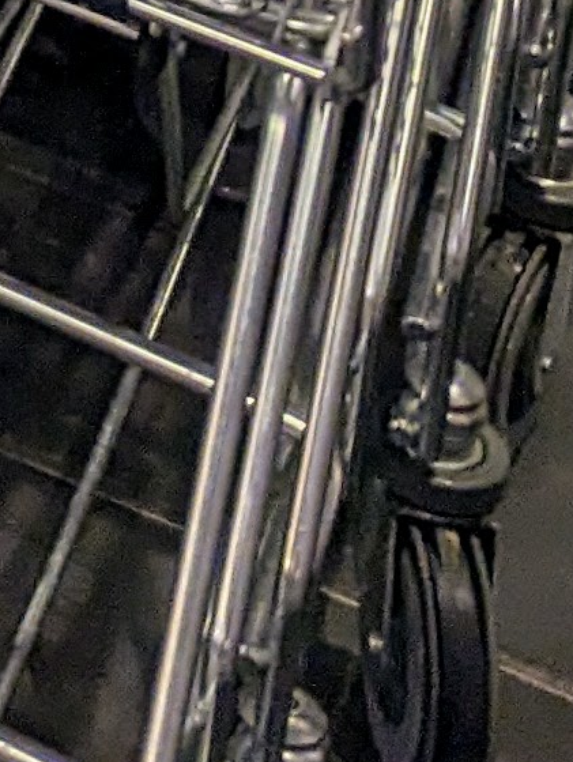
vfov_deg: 8.9
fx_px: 3857
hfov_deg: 7.4
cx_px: -1243
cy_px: -1603
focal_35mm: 175
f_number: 1.85
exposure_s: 1/100
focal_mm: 6.81
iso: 134
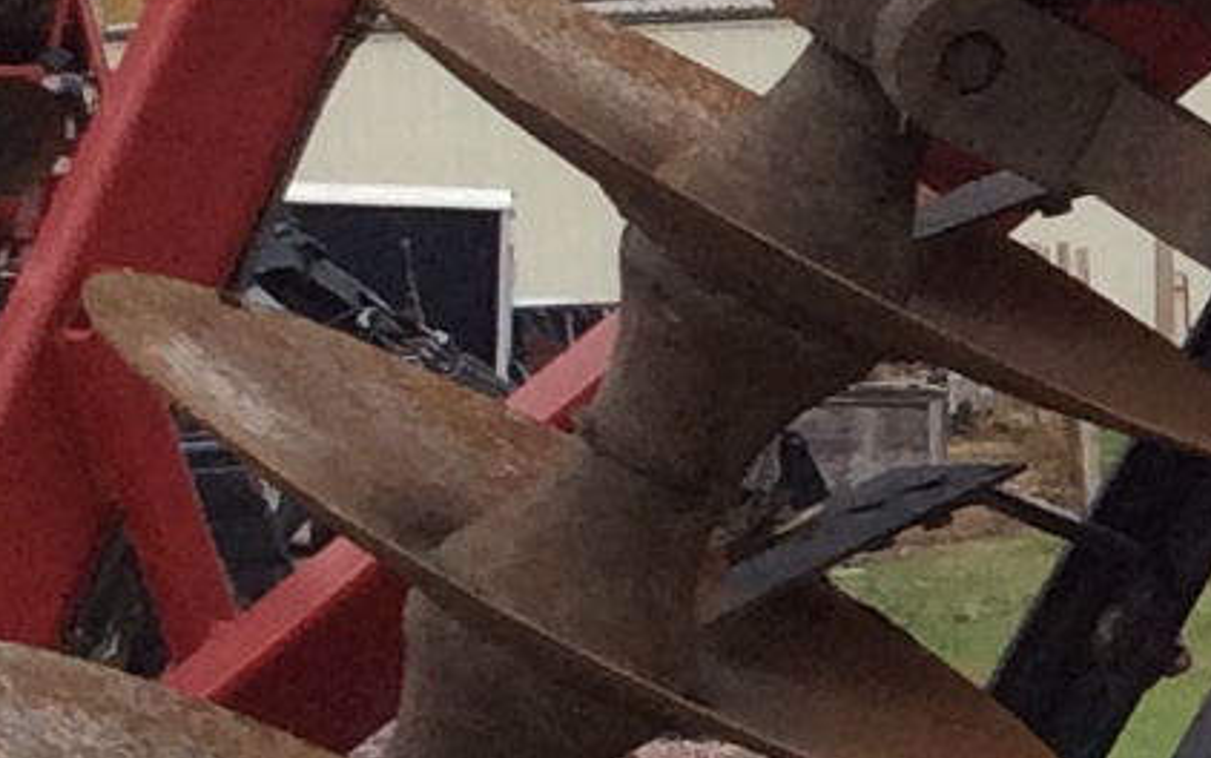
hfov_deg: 9.5
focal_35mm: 208
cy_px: 322
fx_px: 6867
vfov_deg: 6.3
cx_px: 2235
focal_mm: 3.3
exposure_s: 1/590
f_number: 2.4
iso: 32
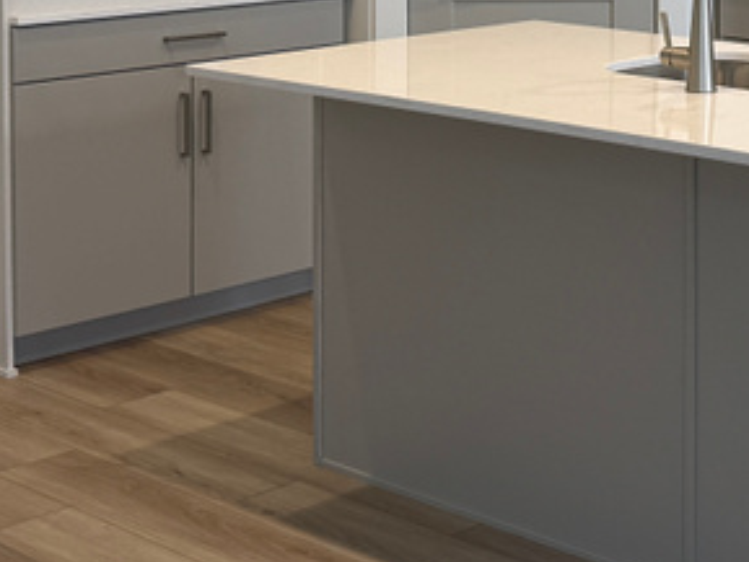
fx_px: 1840
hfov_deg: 22.0
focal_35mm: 85
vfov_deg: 16.7
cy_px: -106
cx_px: 783
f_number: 1.78
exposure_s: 1/120
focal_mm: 6.76
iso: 80
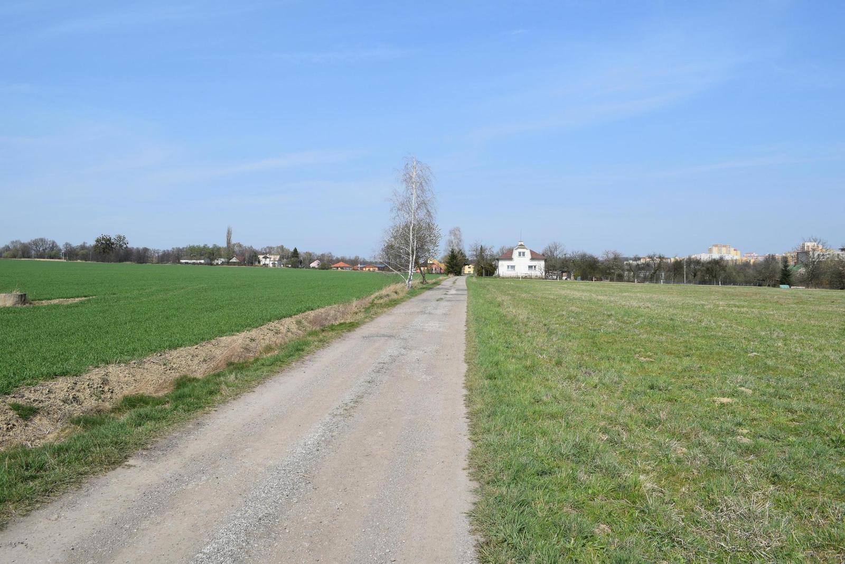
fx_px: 634
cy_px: 282
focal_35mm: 27
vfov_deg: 47.9
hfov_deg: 67.4
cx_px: 422
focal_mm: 18
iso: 200
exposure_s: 1/400
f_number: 10
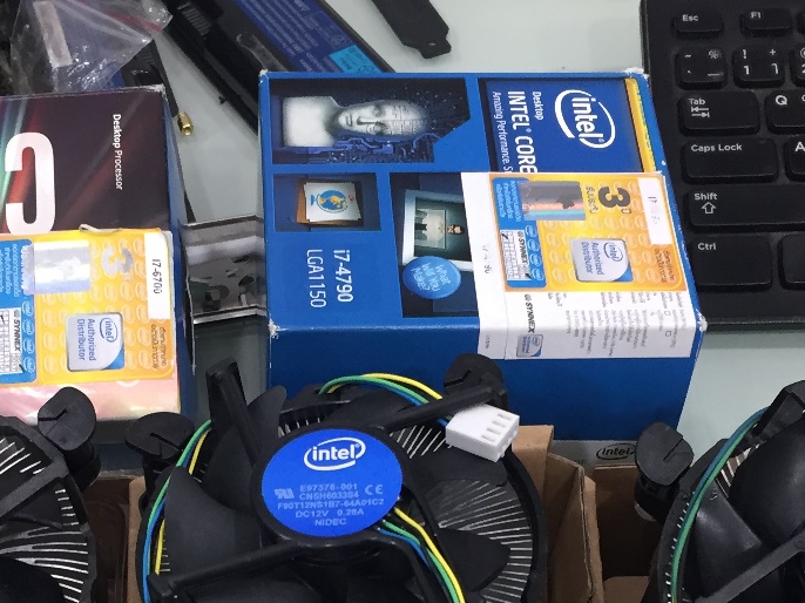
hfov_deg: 28.1
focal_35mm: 69
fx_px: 1604
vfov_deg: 20.4
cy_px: 652
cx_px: 295
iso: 100
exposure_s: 1/33
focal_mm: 4.15
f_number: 2.2
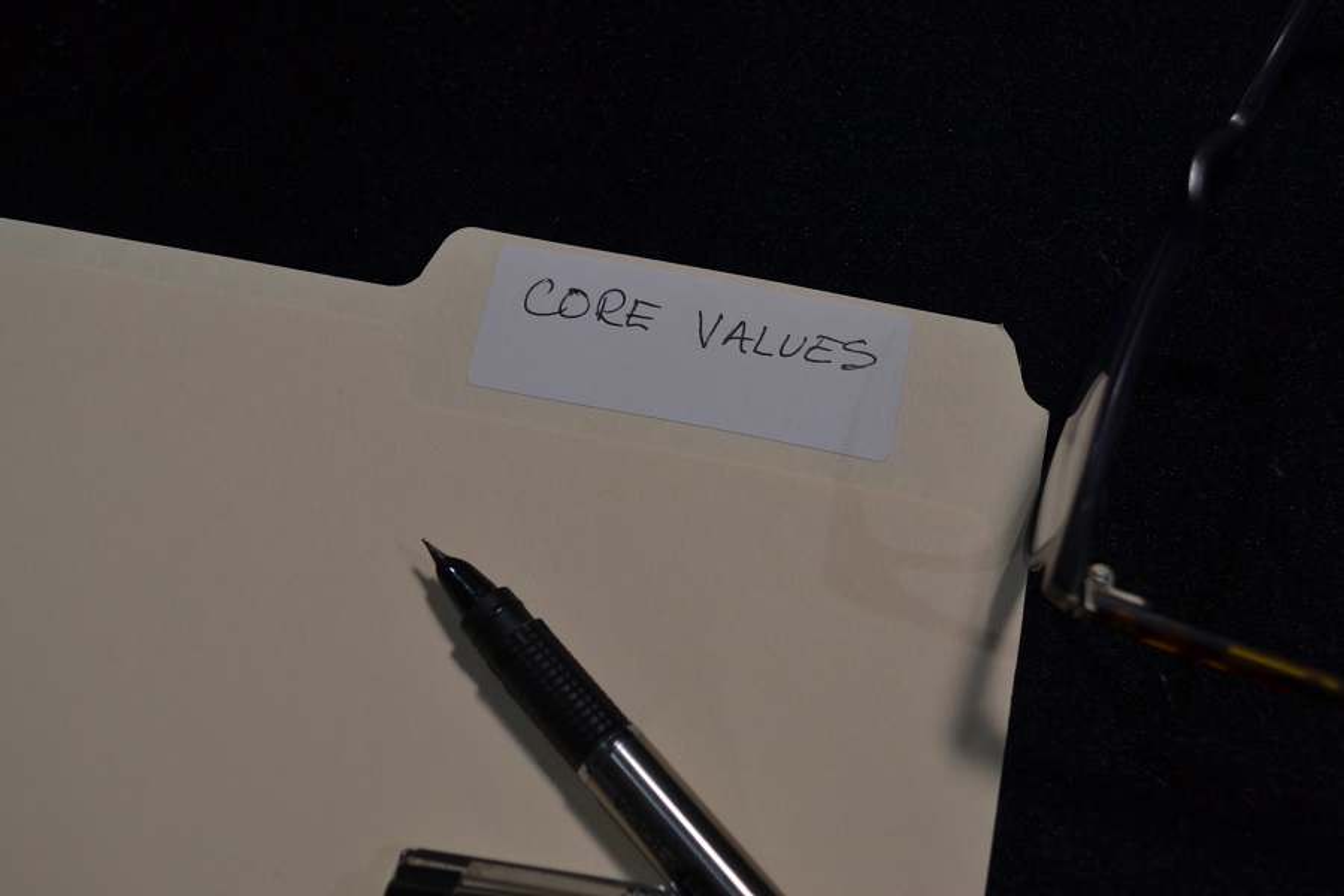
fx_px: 1680
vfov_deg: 29.9
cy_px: 448
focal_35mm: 45
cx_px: 672
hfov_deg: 43.6
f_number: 6.3
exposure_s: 1/60
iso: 400
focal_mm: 30
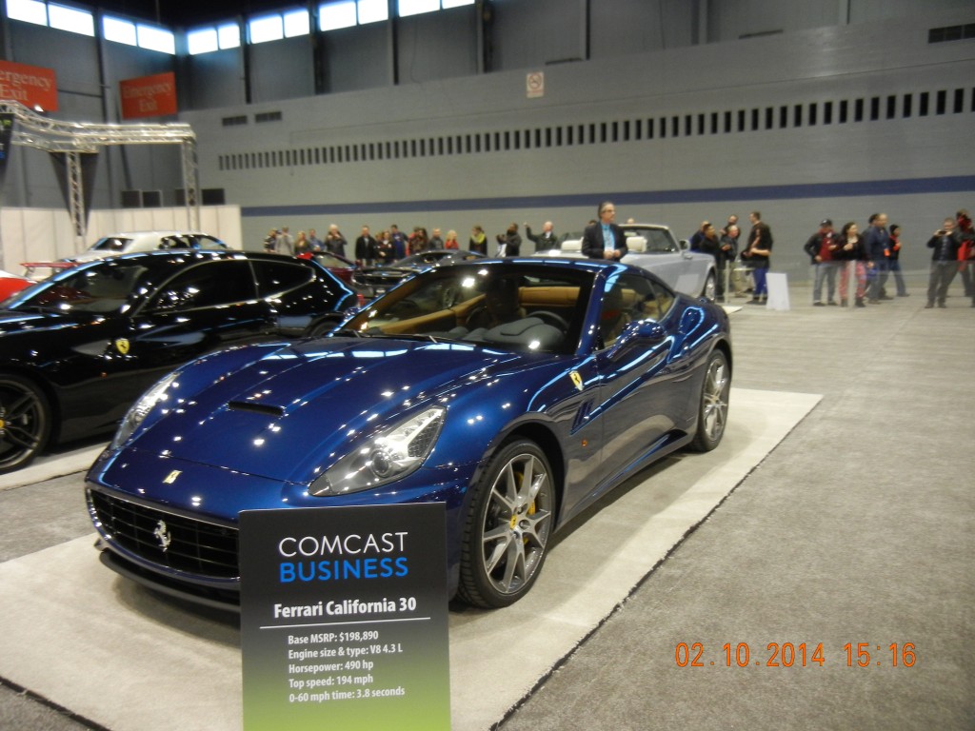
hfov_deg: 60.0
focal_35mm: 30
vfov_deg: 46.8
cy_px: 366
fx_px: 845
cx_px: 488
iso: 400
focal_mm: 5.4
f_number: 3.5
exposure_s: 1/49.3
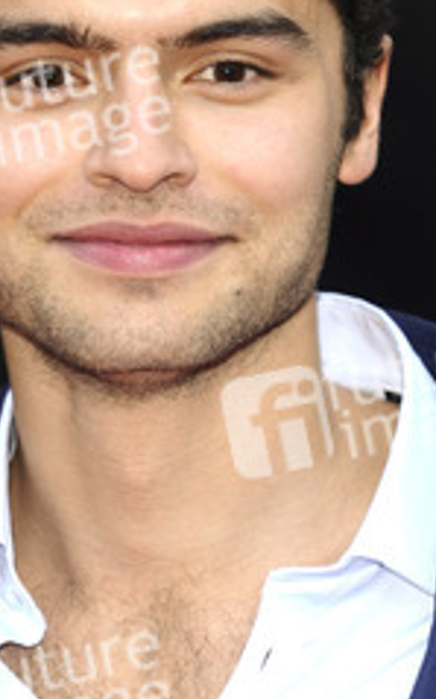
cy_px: 263
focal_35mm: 307
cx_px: 107
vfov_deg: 6.8
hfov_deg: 4.3
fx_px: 5847
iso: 320
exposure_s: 1/200
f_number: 4.5
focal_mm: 120
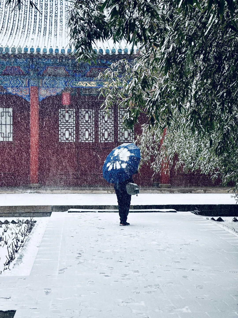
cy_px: 159
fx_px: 706
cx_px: 119
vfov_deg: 25.3
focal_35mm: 77
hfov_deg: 19.1
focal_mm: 9
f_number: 2.8
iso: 50
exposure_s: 1/99
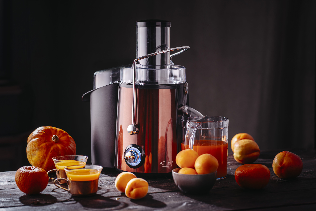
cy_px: 106
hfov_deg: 23.9
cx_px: 158
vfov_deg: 16.1
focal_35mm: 85
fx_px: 746
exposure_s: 1/160
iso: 100
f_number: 3.5
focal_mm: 85
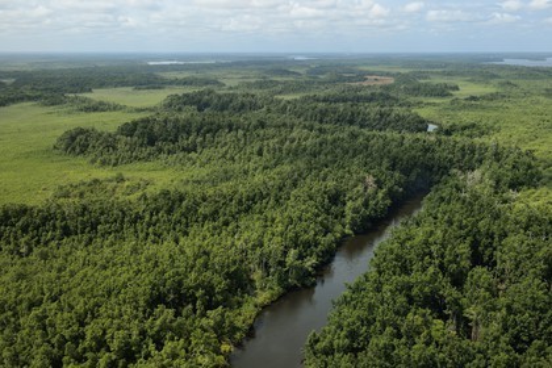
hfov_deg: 55.8
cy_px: 184
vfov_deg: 38.9
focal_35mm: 34
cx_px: 276
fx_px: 521
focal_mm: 34
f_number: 9
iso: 200
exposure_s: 1/160
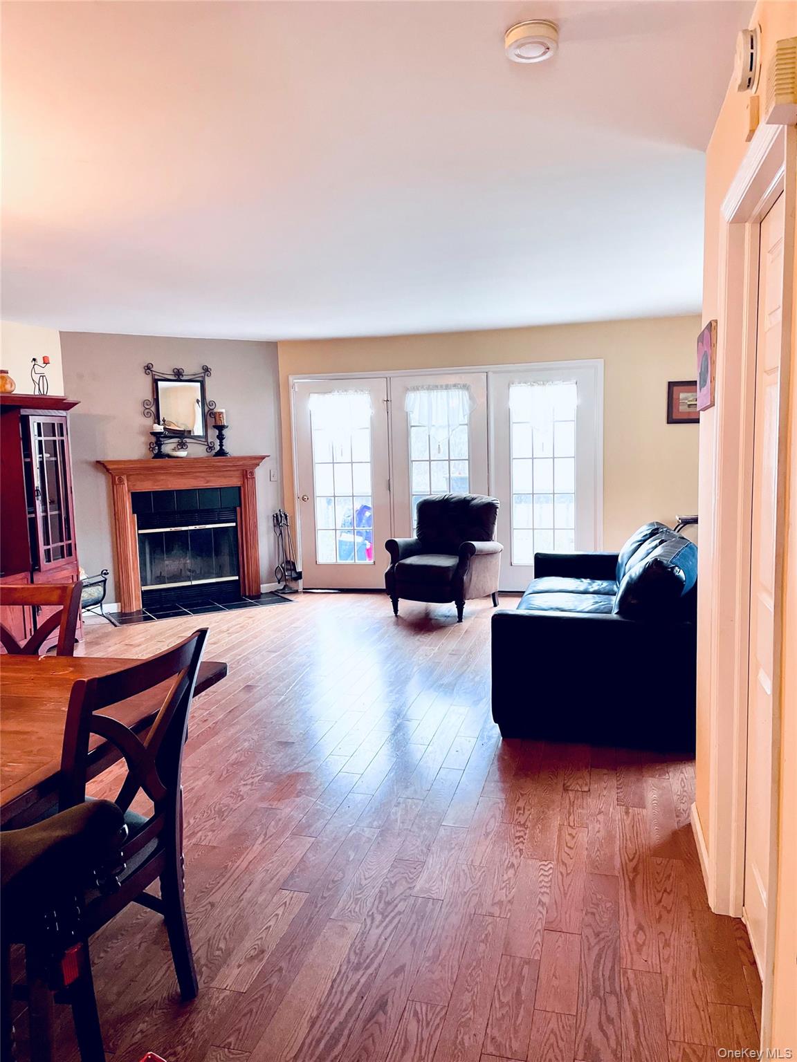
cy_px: 531
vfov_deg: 67.3
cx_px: 398
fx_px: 798
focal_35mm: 26
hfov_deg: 53.1
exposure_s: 1/60
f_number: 1.6
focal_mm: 4.2
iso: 250
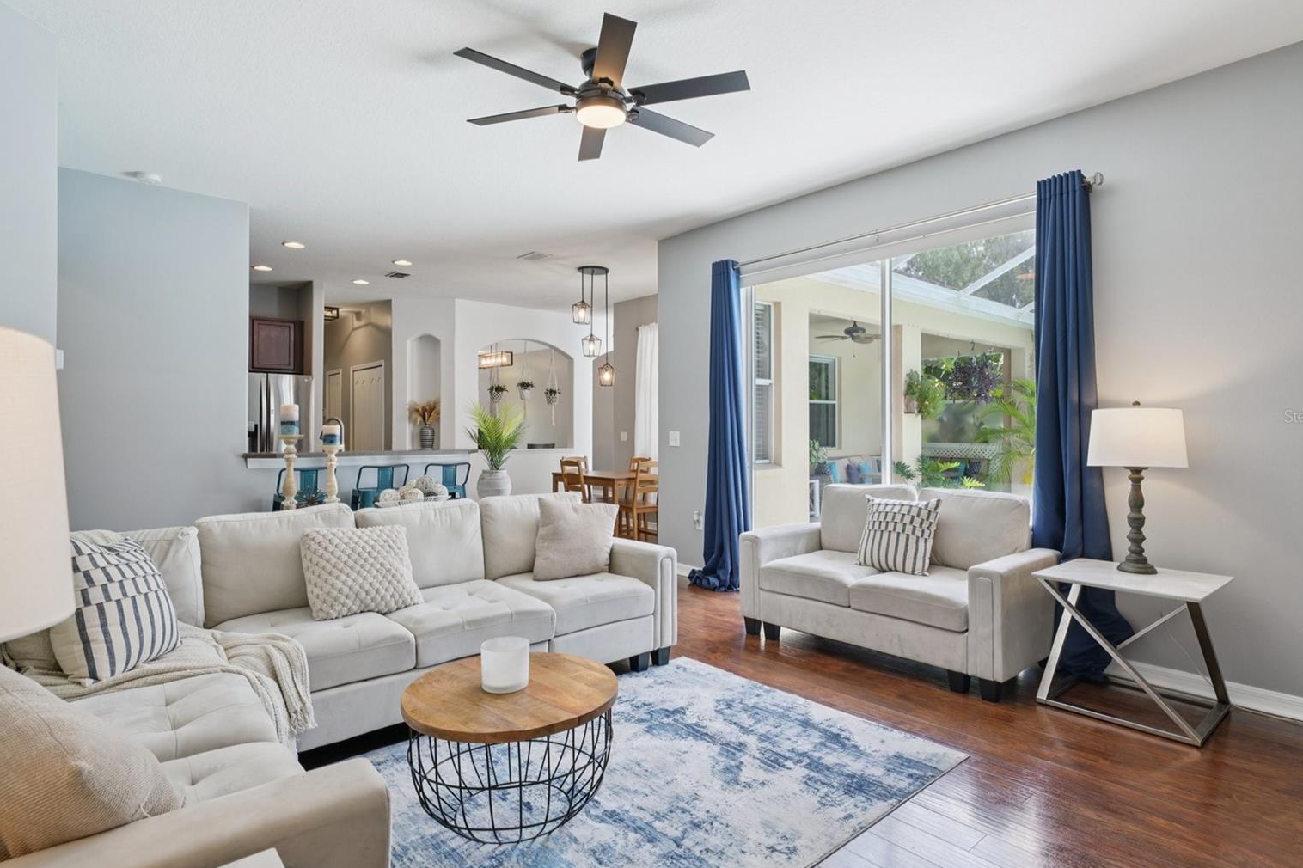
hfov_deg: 86.9
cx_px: 673
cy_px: 416
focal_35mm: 19
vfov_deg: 64.5
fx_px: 688
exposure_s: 1/60
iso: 400
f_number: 8
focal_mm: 18
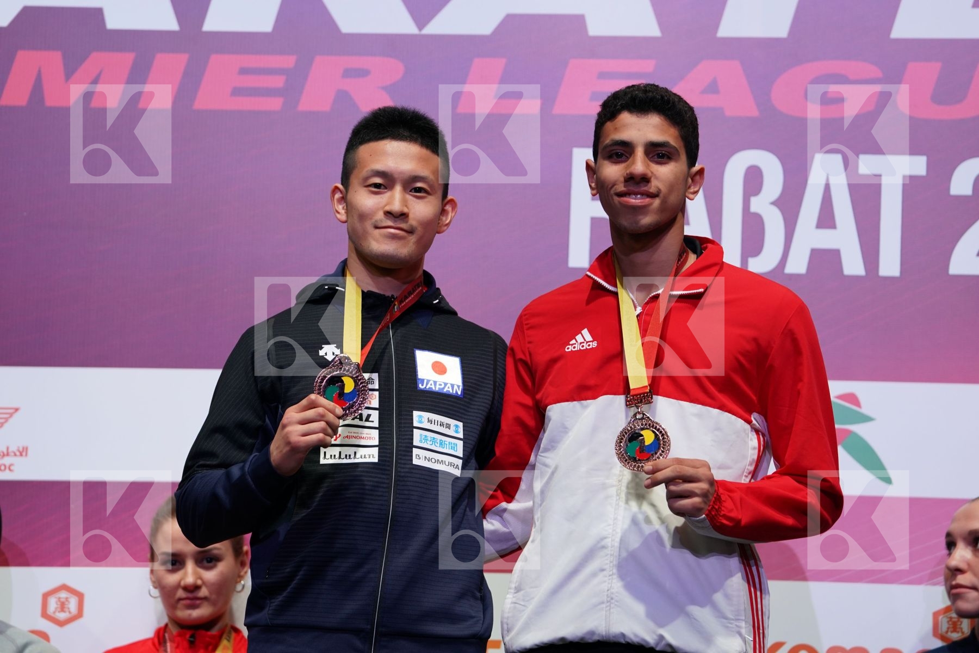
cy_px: 326
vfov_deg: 9.3
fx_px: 3997
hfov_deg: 14.0
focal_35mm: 147
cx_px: 490
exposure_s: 1/250
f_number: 3.5
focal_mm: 147
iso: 1000
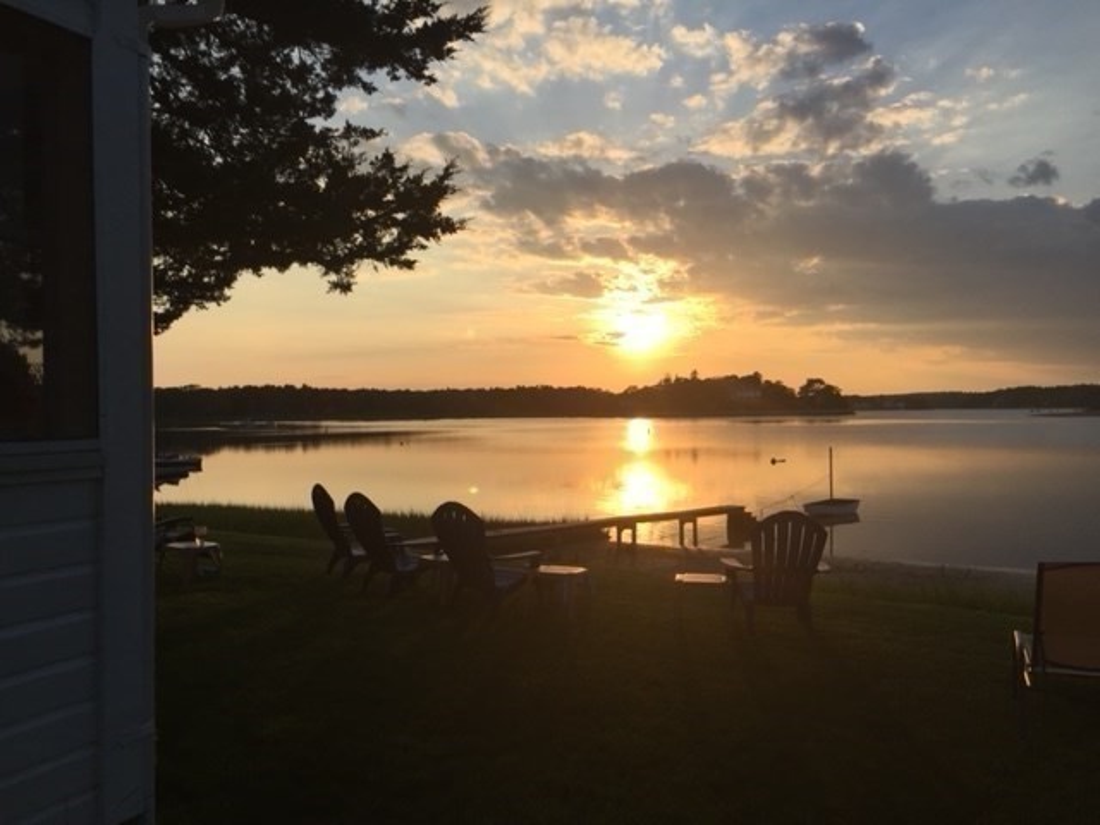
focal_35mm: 29
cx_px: 550
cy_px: 412
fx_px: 922
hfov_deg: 61.7
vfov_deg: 48.2
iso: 32
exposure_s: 1/2083
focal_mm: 4.15
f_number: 2.2
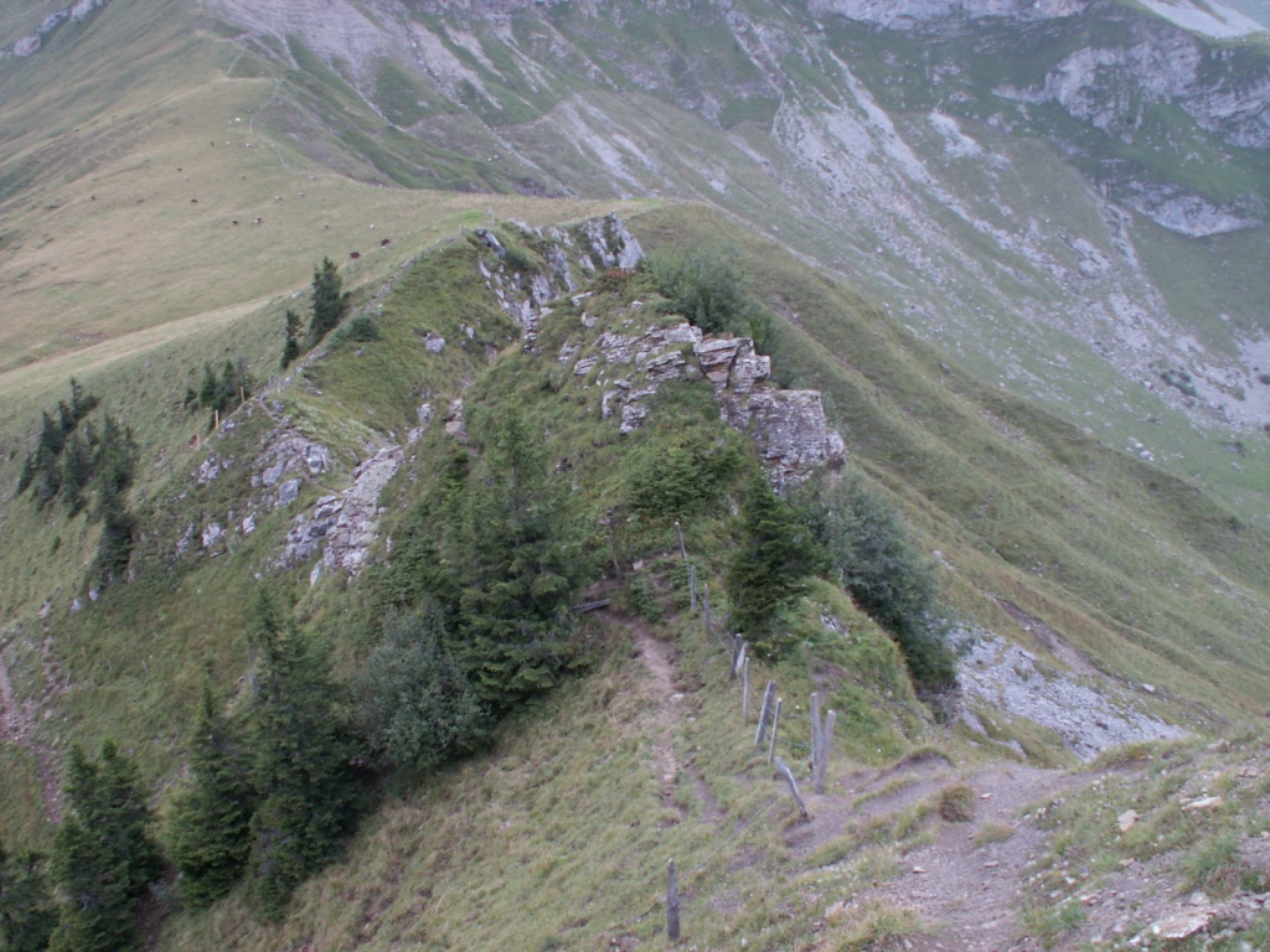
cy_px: 476
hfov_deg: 52.6
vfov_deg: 40.7
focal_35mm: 35
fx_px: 1284
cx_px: 635
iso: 50
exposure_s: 1/30
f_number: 3.5
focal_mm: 5.86
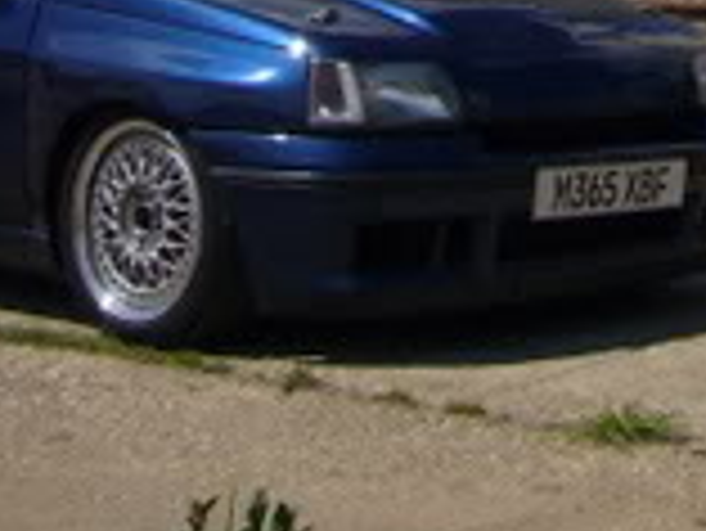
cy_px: -531
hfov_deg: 16.9
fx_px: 2327
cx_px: 670
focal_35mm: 114
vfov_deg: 11.7
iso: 80
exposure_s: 1/640
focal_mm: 4.6
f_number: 5.6
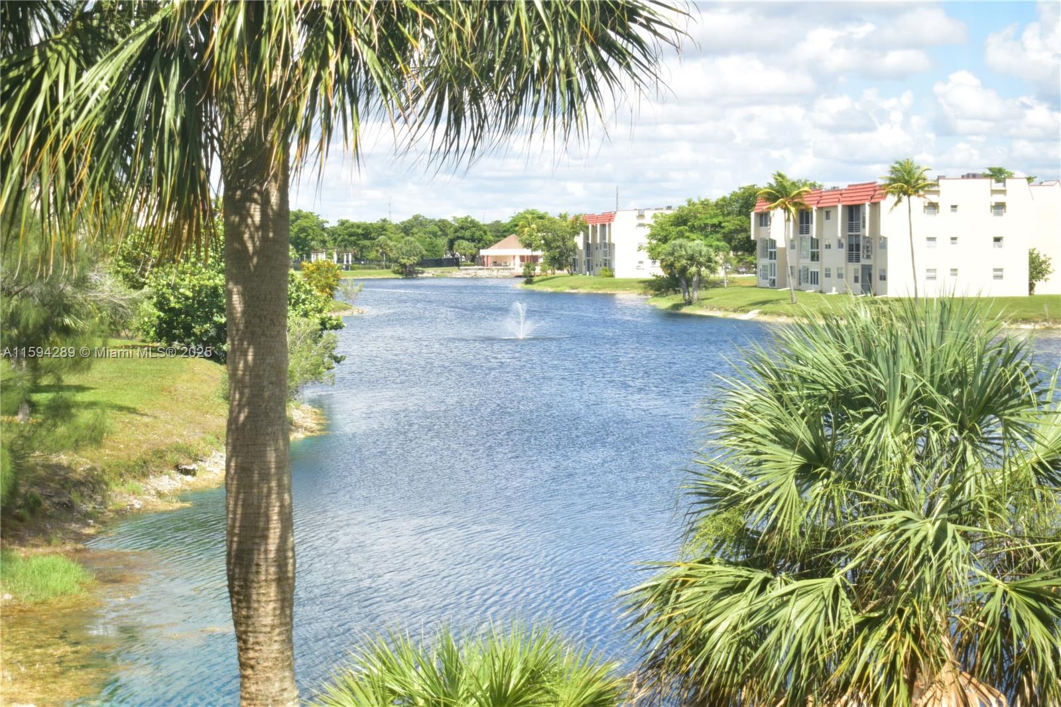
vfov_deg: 22.6
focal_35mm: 60
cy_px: 354
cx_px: 530
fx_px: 1768
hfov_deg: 33.4
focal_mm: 40
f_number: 5.6
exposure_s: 1/125
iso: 100
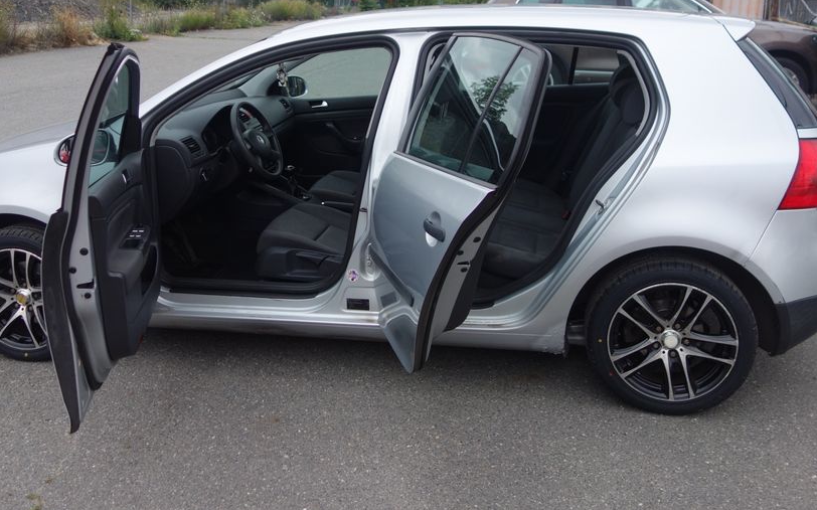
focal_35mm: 36
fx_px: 801
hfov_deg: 54.0
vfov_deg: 35.0
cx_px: 384
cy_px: 172
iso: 125
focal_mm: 10.4
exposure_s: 1/1000
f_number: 1.8
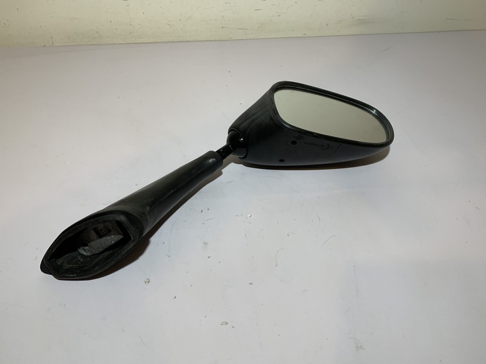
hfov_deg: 67.3
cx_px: 243
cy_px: 182
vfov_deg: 53.1
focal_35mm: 26
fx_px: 365
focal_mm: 4.25
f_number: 1.8
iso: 50
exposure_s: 1/121
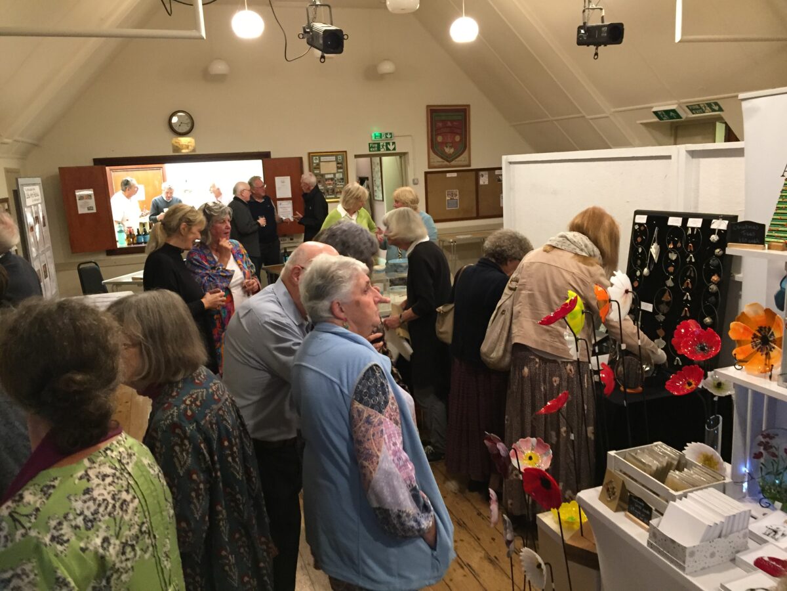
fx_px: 659
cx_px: 394
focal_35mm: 29
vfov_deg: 48.2
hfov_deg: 61.7
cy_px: 296
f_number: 2.2
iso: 250
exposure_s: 1/20
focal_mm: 4.15
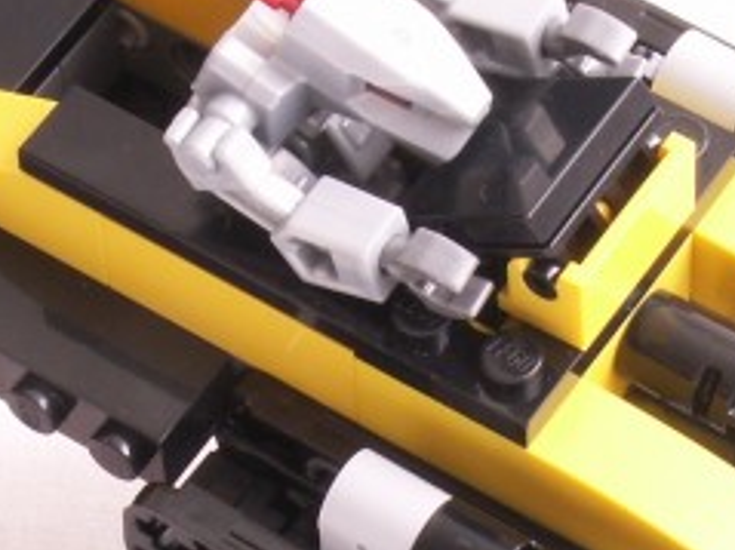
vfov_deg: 7.4
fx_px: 4266
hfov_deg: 9.8
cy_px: 344
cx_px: 332
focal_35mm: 201
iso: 50
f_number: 8
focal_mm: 9.99
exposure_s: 1/1.67
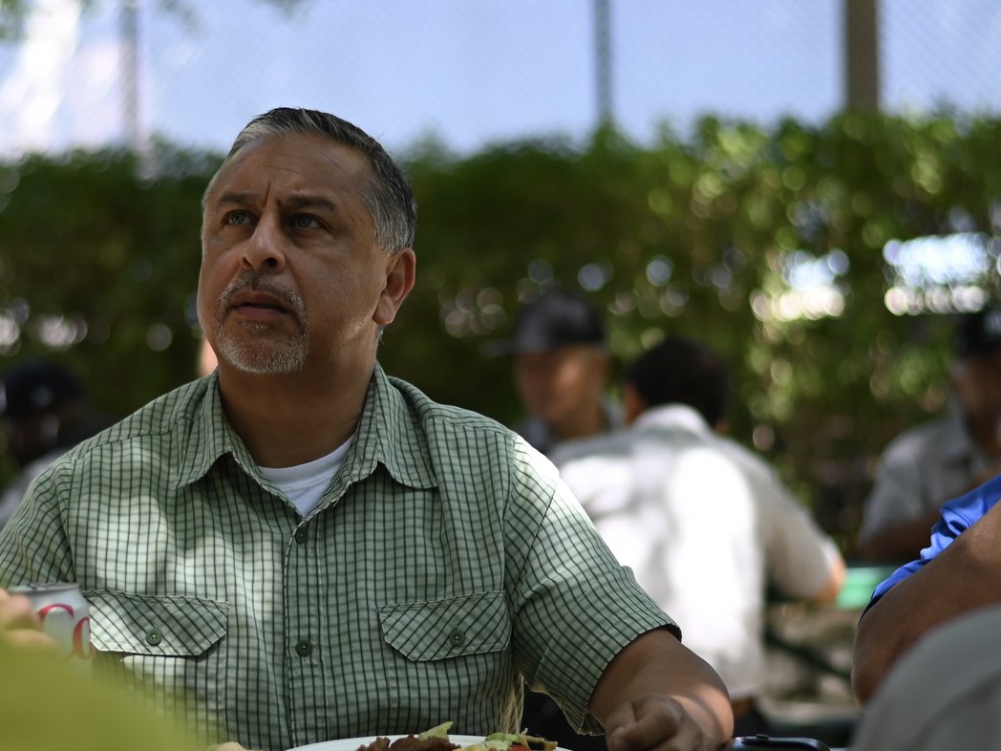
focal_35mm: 55
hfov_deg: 34.9
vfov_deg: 26.6
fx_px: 1590
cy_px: 373
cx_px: 458
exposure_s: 1/400
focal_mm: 50
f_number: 1.8
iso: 100
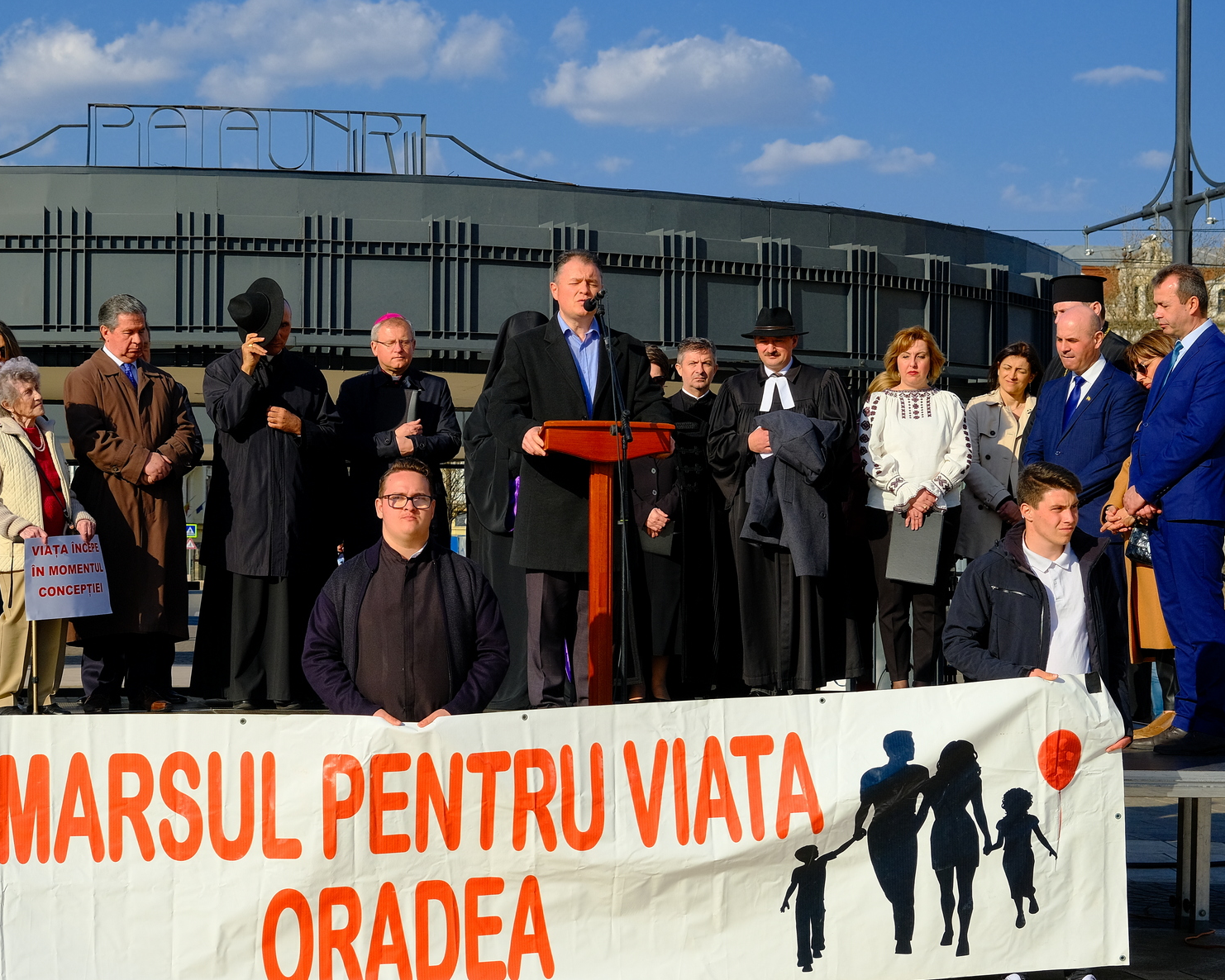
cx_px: 458
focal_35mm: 73
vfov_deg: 21.0
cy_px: 517
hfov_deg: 26.0
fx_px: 2647
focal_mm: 37.6
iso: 320
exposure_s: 1/1300
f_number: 5.6
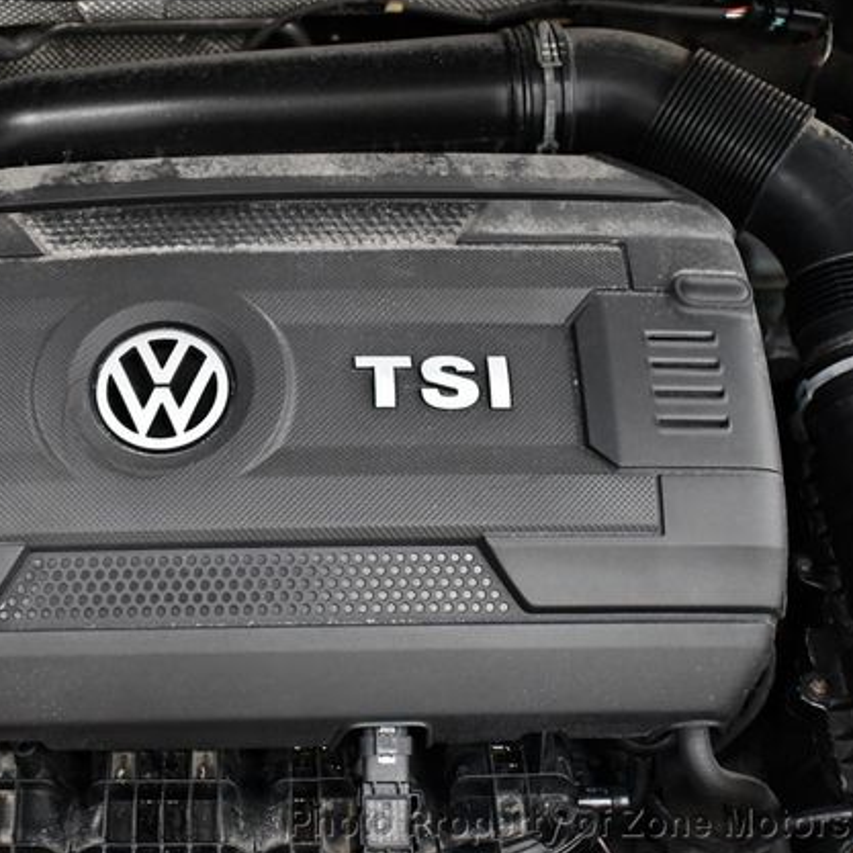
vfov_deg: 36.1
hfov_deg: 35.6
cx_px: 262
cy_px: 423
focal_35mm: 47
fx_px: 1310
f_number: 3.5
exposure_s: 1/125
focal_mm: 18
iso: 2800
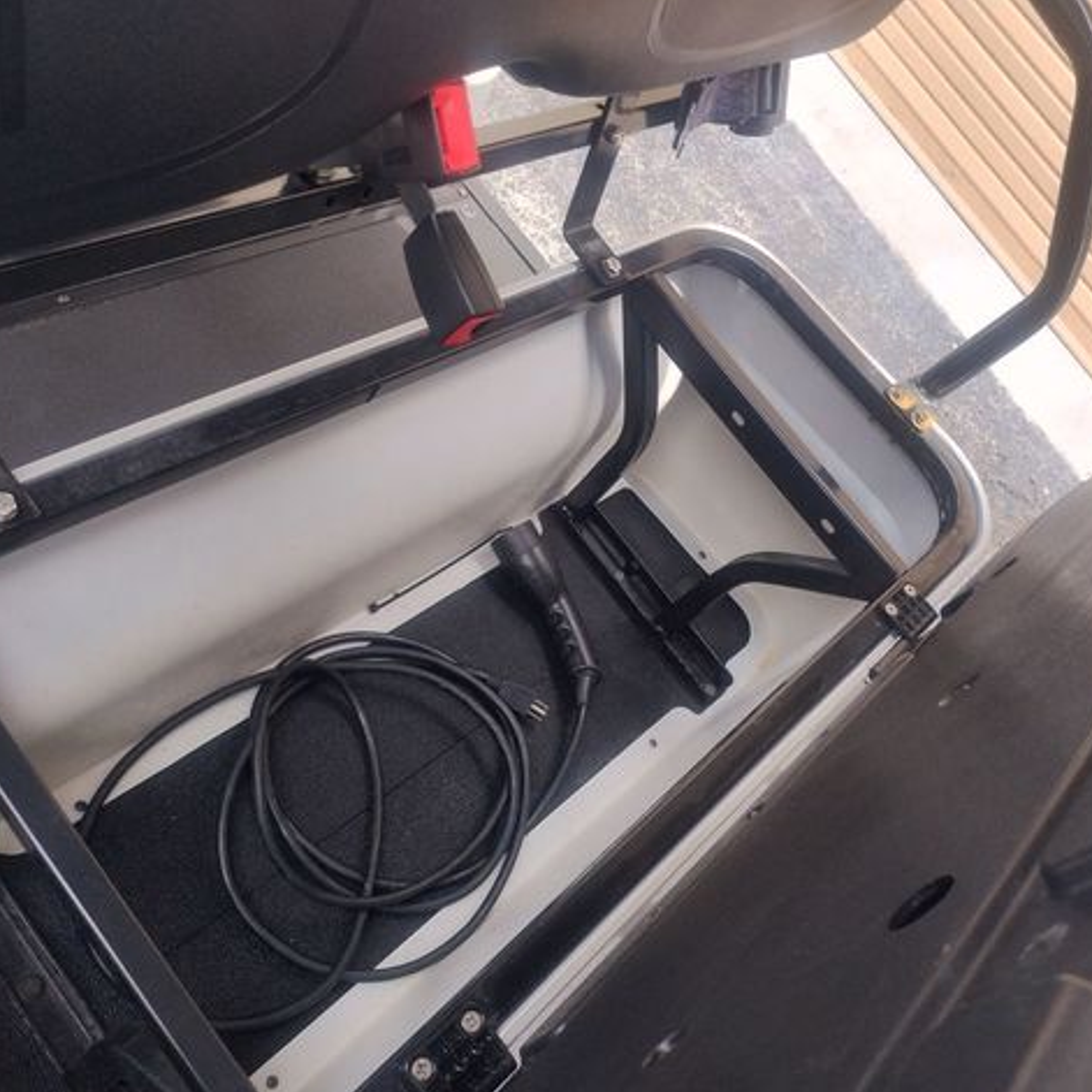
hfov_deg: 54.0
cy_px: 554
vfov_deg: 54.0
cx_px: 568
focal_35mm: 30
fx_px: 1071
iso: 100
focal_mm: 4.71
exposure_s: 1/476
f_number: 1.7
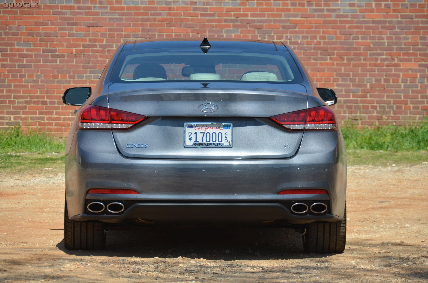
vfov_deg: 7.0
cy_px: 142
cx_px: 214
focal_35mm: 195
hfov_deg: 10.6
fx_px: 2314
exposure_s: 1/1600
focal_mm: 130
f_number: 6.3
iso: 400
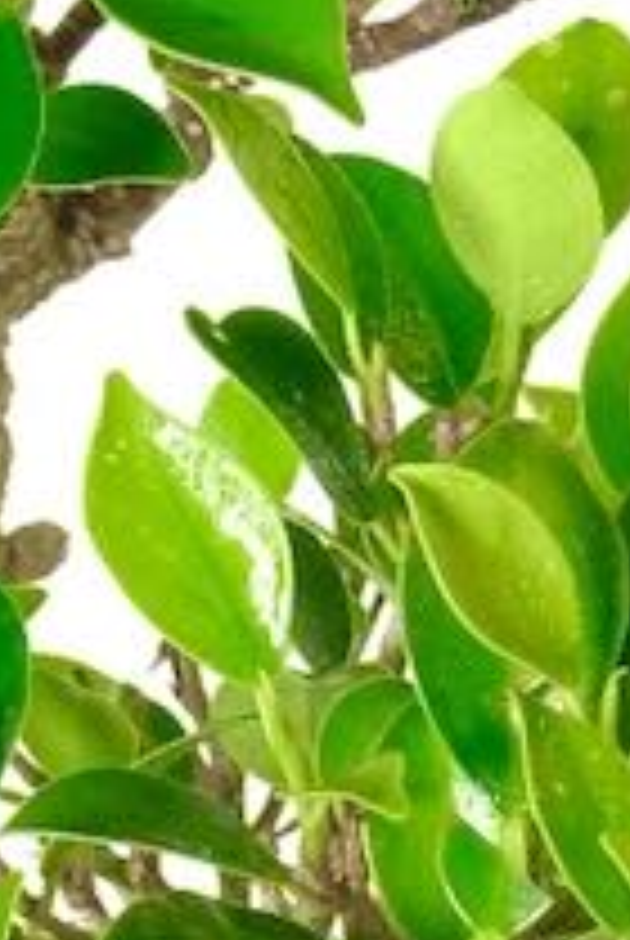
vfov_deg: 3.7
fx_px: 14546
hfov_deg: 2.5
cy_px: 1606
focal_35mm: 556
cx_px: -324
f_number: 8
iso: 1600
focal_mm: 60.7
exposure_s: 1/30
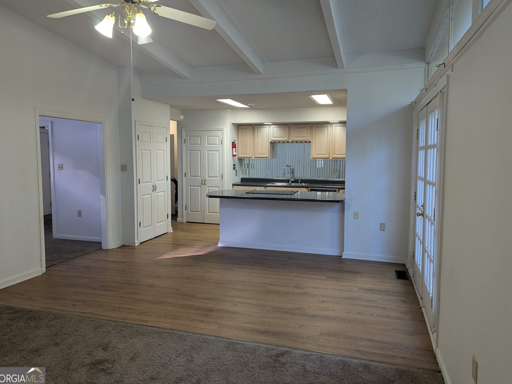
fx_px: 370
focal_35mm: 25
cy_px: 187
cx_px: 252
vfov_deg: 54.9
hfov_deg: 69.4
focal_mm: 6.81
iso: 40
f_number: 1.85
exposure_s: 1/24
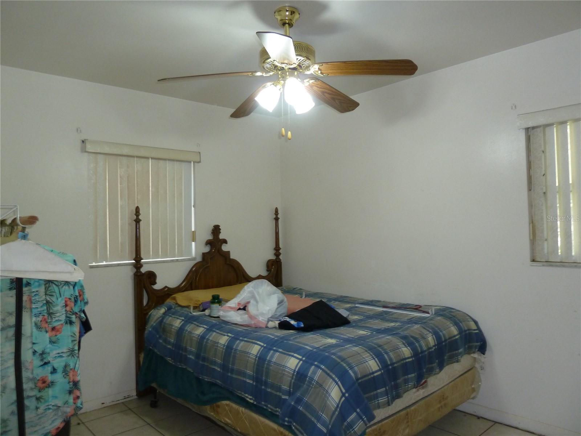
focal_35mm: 25
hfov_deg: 69.4
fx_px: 420
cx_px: 290
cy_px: 218
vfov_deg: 54.9
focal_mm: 4.1
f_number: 3.3
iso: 200
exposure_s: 1/30
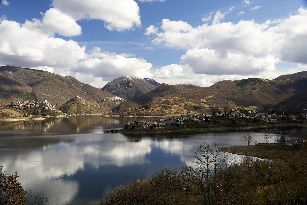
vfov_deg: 40.0
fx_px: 281
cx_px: 154
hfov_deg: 57.2
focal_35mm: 33
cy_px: 102
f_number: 10
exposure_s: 1/60
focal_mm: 22
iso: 100
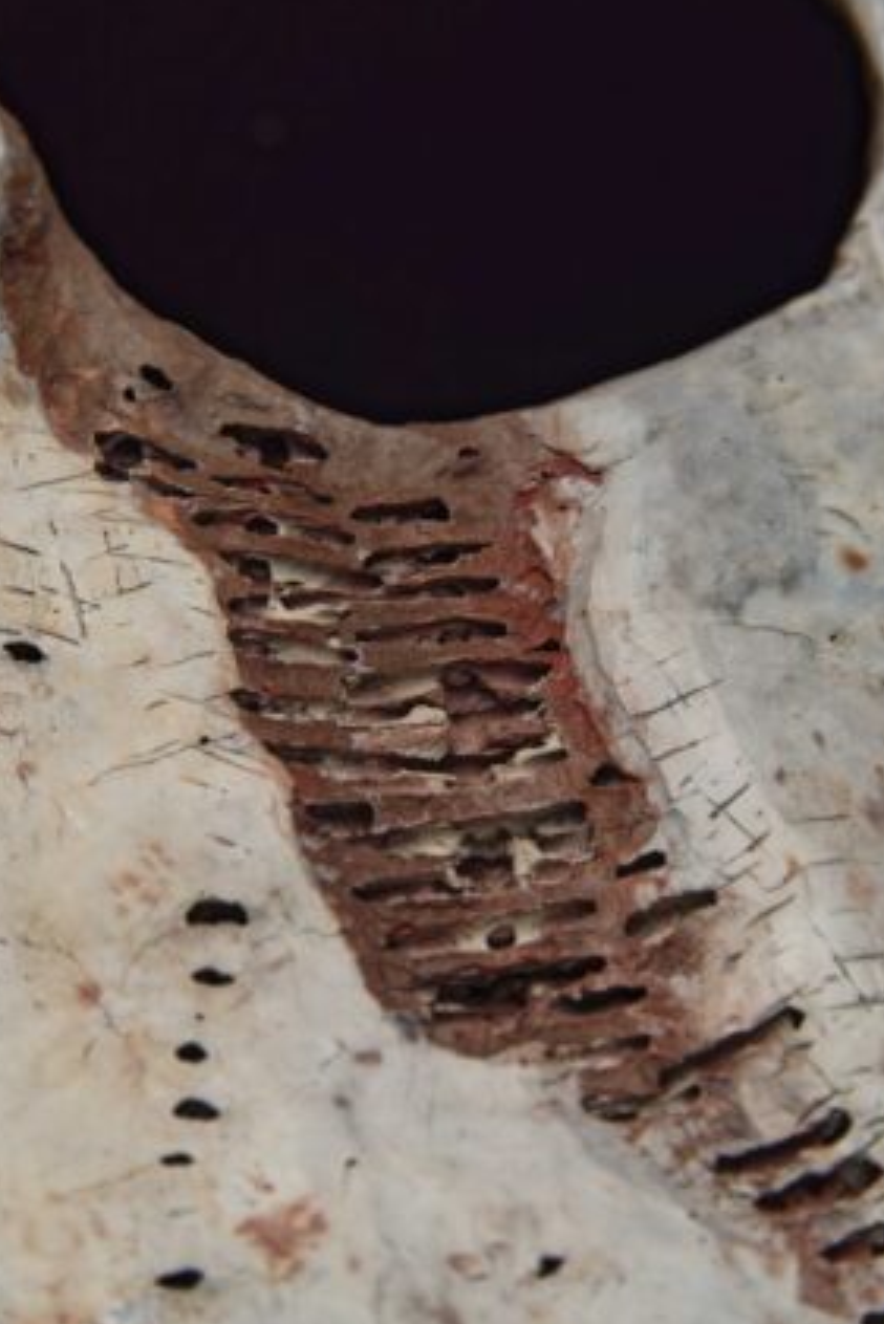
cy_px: 637
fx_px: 4122
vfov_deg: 18.3
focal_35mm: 112
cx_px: 450
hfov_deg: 12.2
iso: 1000
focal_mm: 105
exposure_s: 1/80
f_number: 7.1
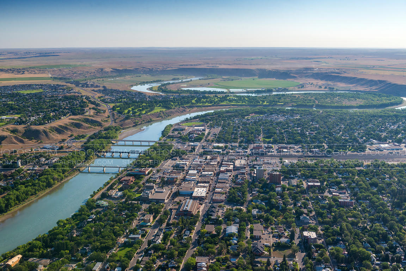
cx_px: 203
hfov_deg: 50.7
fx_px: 429
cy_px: 136
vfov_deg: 35.1
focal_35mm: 38
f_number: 9
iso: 800
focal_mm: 38
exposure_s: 1/640
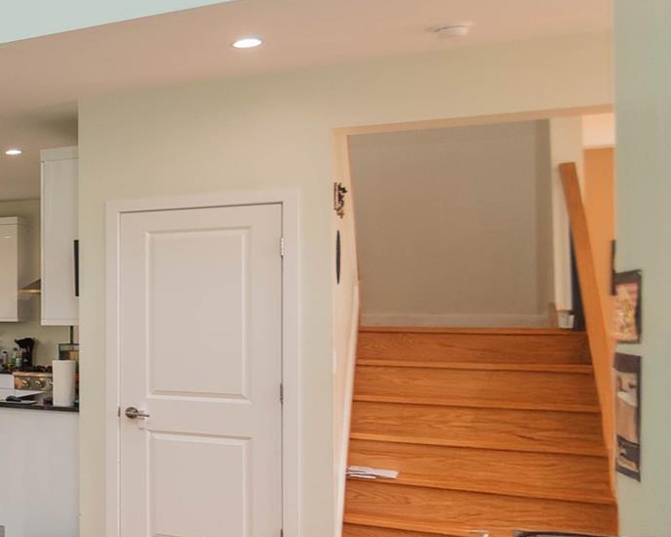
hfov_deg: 29.9
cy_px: 420
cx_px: -291
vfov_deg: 34.7
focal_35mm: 42
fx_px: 834
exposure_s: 1/60
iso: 250
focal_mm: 10
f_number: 4.5
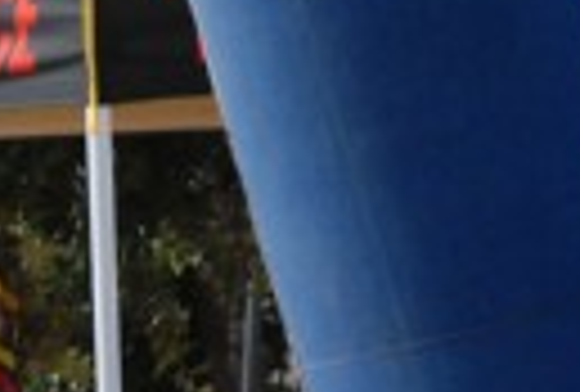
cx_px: -459
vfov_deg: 2.5
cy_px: 624
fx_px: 8989
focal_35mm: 556
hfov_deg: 3.7
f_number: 5.6
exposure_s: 1/1250
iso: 1000
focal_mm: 80
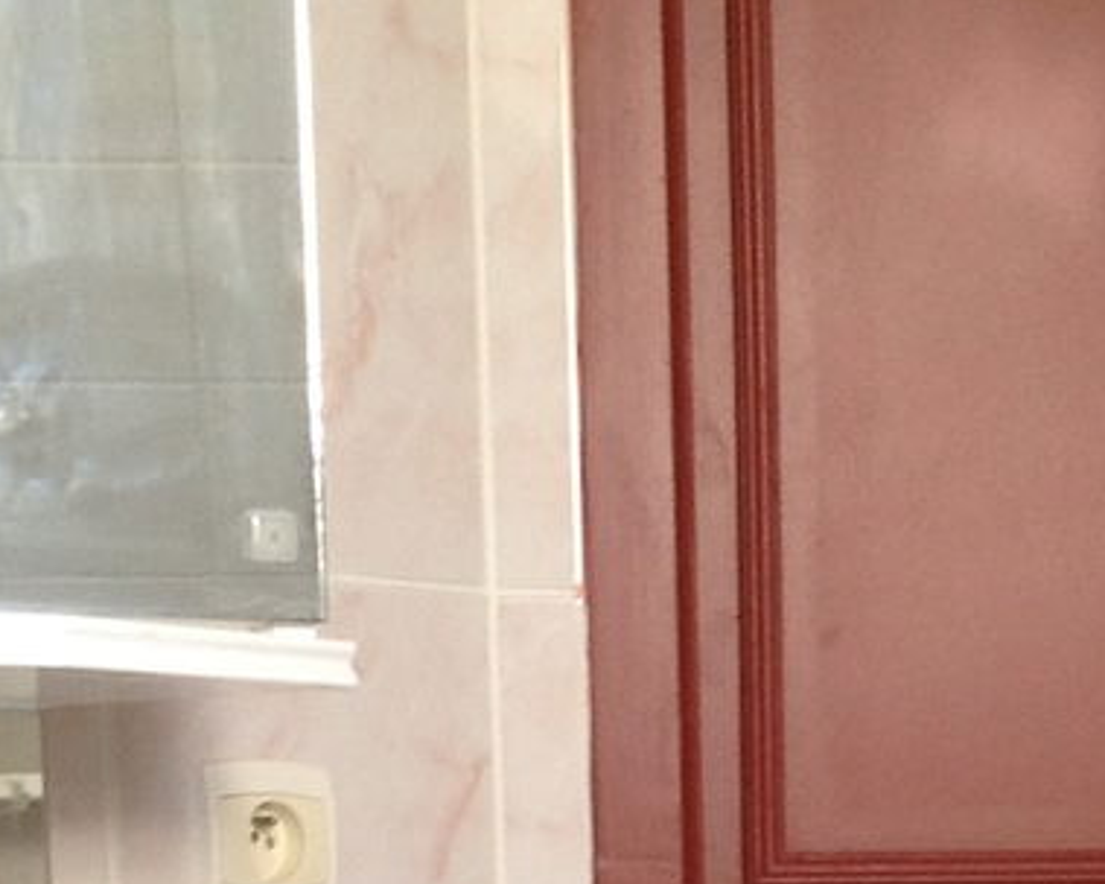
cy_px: 1428
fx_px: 4708
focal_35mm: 144
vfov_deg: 10.3
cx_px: 997
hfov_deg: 13.3
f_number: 2.4
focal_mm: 4.28
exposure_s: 1/20
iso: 50
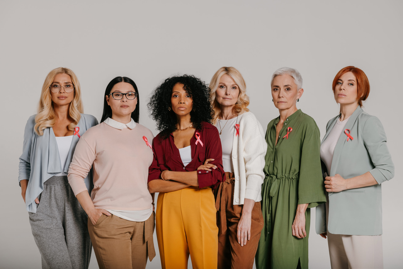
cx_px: 202
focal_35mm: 70
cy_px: 134
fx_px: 784
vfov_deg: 19.5
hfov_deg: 28.8
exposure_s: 1/250
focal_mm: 70
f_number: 9
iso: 80
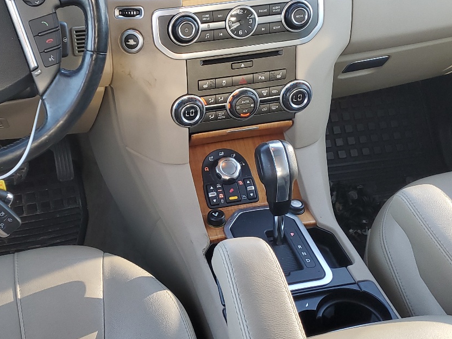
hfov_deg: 37.5
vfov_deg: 29.1
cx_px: 133
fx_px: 653
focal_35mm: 50
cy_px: 144
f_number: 1.5
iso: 59
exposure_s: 1/120
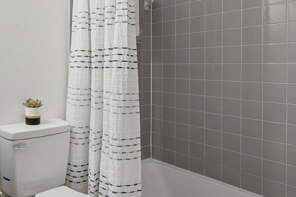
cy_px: 69
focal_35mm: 33
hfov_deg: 53.1
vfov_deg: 39.5
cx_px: 55
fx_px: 271
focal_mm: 15
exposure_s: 1/5
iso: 100
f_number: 8
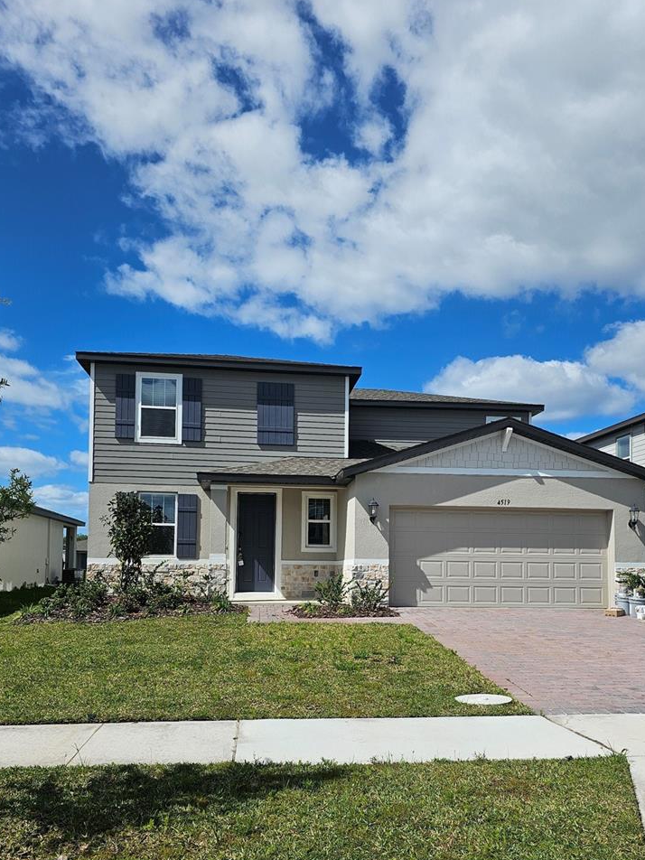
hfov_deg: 48.2
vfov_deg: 60.9
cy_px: 533
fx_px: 720
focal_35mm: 29
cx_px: 340
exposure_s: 1/1799
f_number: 1.7
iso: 10
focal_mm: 6.3
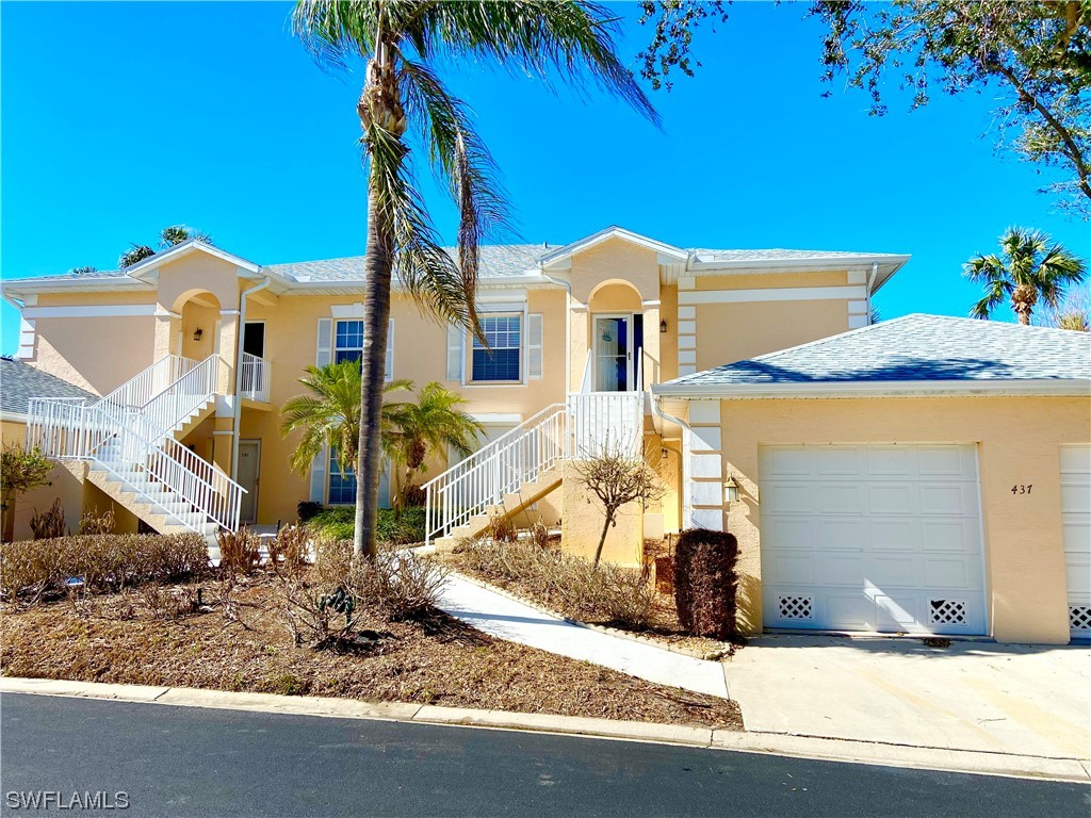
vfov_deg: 53.1
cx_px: 546
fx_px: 819
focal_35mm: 26
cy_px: 409
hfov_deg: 67.3
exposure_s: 1/2688
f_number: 1.8
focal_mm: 4.25
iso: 32
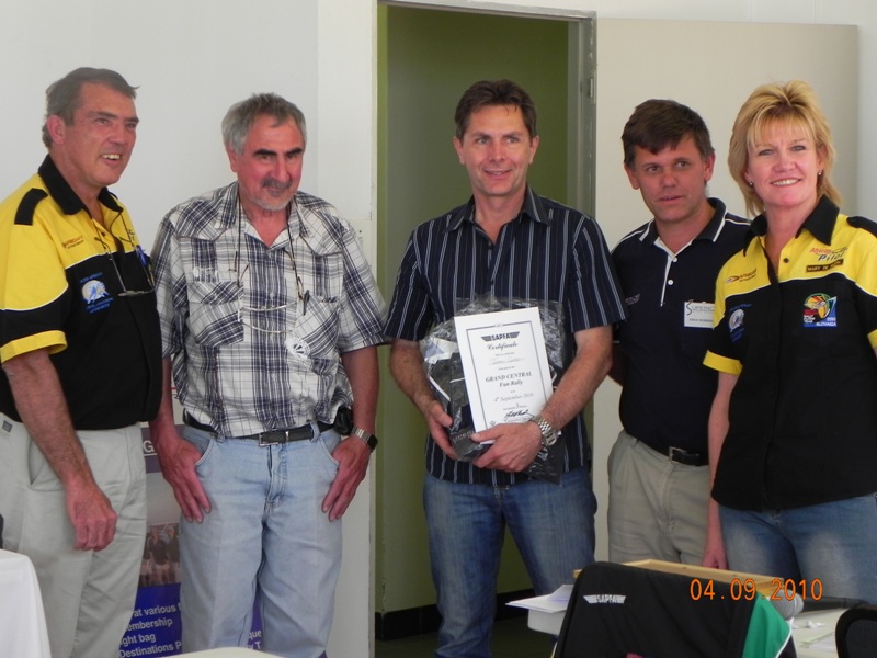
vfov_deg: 17.4
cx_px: 438
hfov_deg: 23.0
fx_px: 2153
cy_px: 329
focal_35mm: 85
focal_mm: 15.1
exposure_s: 1/60.4
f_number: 4
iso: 160
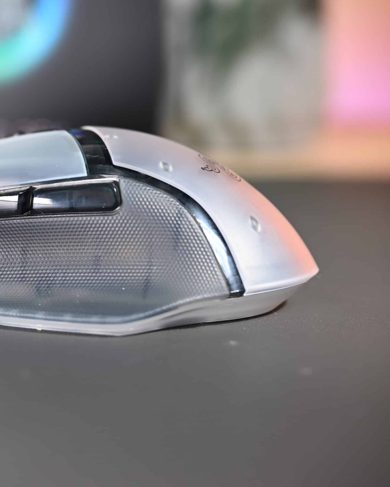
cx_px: 42
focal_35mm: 122
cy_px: 245
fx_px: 1760
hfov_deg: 12.6
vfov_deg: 15.8
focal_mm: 86
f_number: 4.5
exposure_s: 1/100
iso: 280
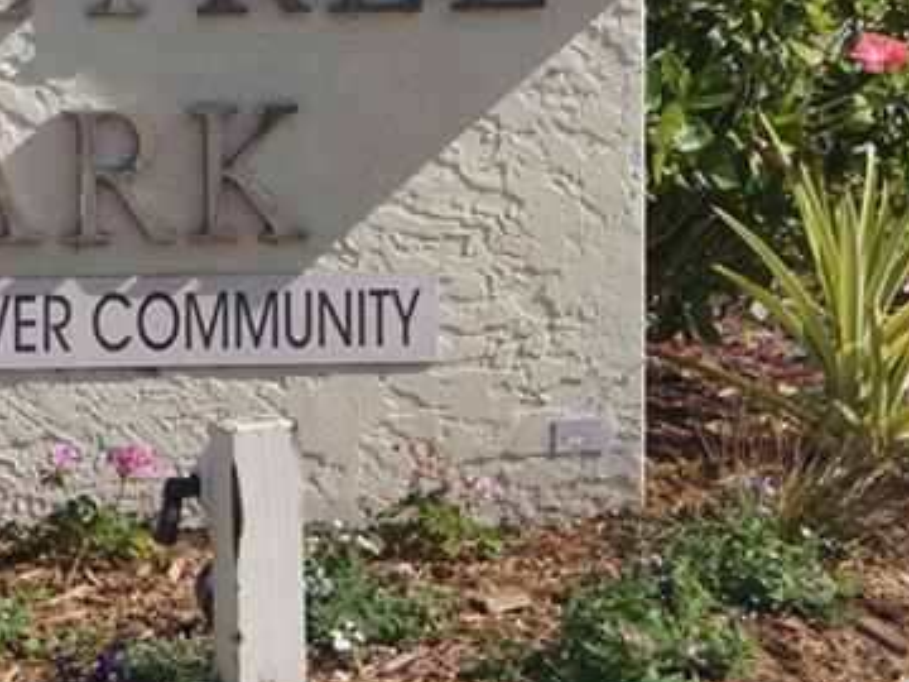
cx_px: -25
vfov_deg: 7.2
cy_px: 164
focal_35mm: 205
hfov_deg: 9.6
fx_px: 5383
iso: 100
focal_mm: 50
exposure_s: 1/320
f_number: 9
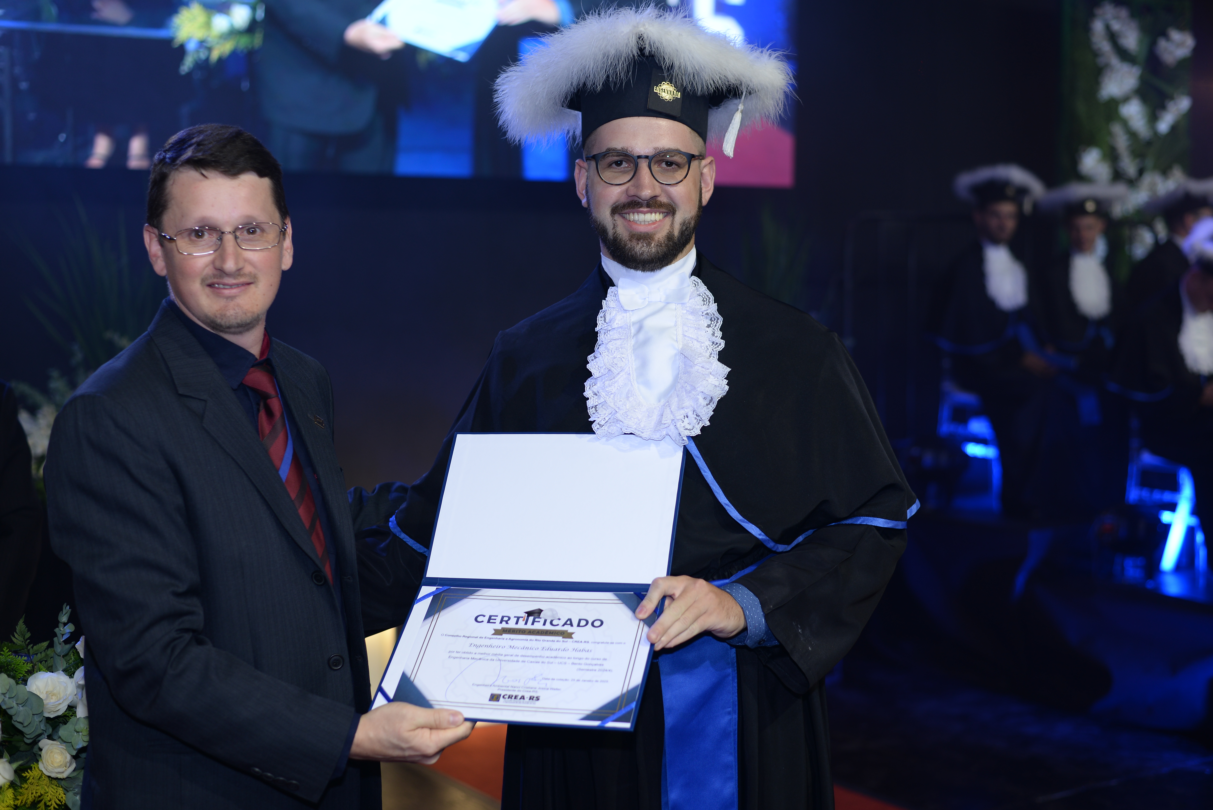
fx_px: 1685
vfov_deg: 27.0
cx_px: 606
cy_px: 405
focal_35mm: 50
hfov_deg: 39.6
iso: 200
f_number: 2.8
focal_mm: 50
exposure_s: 1/160
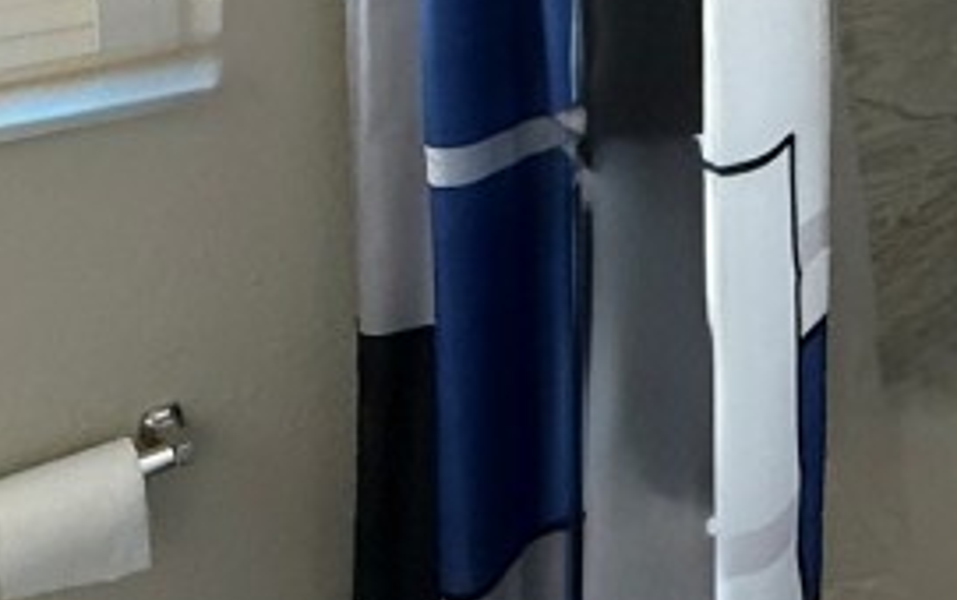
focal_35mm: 56
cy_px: -194
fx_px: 1462
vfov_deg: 21.0
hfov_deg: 30.2
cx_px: 1183
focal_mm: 2.22
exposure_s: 1/60
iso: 500
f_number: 2.2
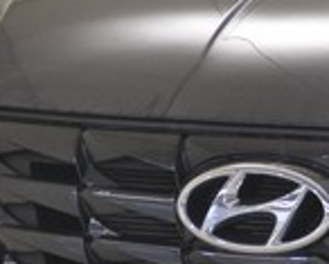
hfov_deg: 3.1
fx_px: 5963
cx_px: 802
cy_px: -1
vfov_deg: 2.5
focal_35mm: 612
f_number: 4.2
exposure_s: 1/15
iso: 400
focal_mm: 62
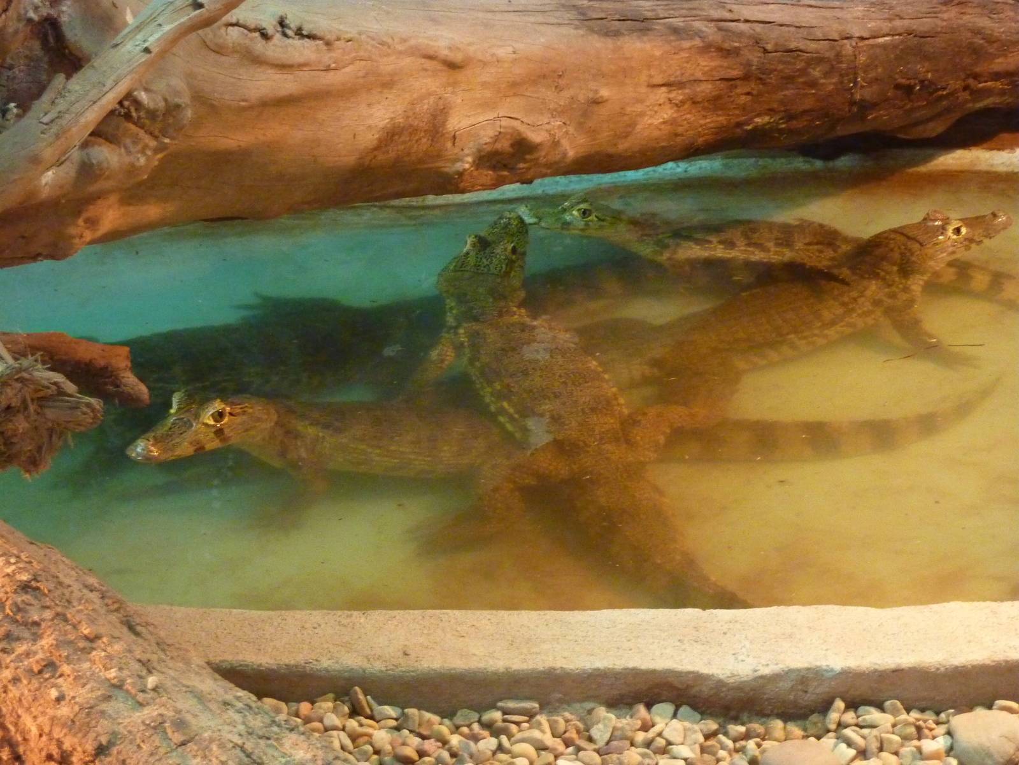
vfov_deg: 18.9
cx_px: 510
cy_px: 382
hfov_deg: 25.0
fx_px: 2296
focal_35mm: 78
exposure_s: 1/8
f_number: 4.2
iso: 800
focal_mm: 12.8
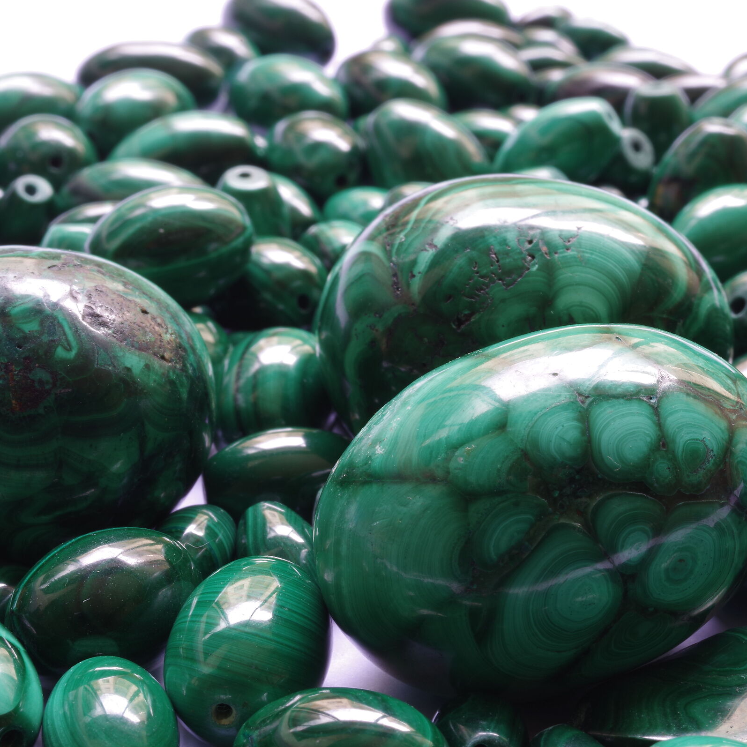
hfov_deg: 26.7
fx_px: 1563
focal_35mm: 64
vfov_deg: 26.9
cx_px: 494
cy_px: 375
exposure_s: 6
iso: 100
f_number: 32
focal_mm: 50
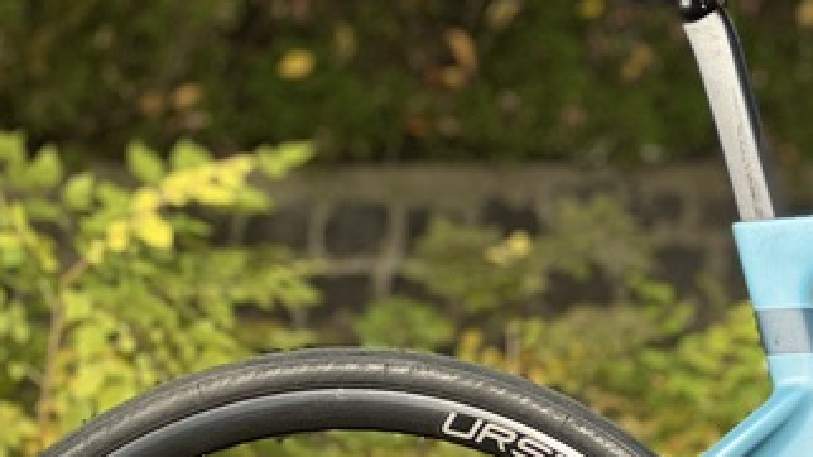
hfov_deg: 8.0
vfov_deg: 4.5
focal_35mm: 267
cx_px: 1098
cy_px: 662
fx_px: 5755
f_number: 2.8
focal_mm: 9
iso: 25
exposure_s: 1/202
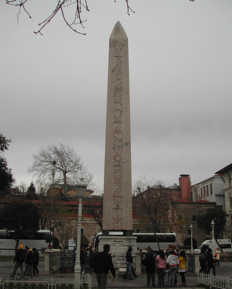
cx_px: 116
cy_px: 155
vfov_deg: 45.8
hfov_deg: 37.3
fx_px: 343
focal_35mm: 40
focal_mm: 8
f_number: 2.8
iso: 100
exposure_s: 1/328
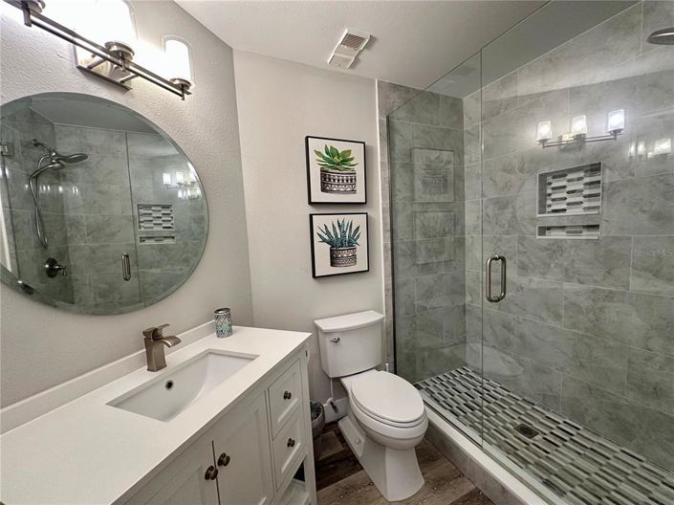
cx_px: 337
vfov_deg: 85.6
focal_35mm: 14
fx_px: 272
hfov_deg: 102.1
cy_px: 252
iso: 250
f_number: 2.2
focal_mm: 2.22
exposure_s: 1/120
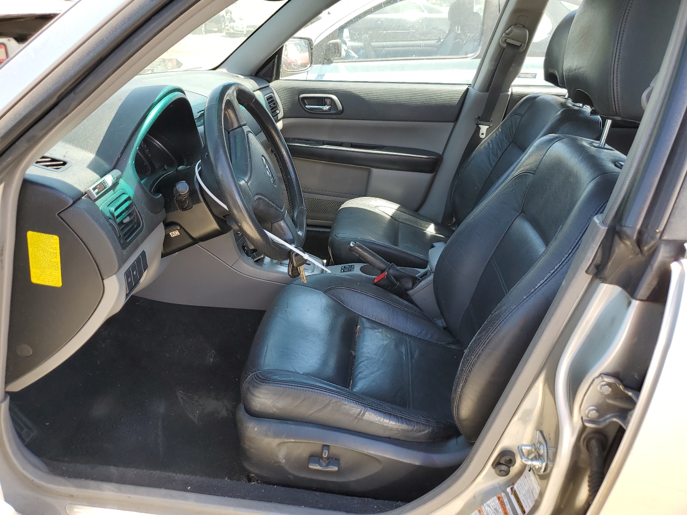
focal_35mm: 26
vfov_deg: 53.1
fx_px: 516
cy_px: 258
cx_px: 344
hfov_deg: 67.3
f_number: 1.5
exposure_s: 1/303
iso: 50
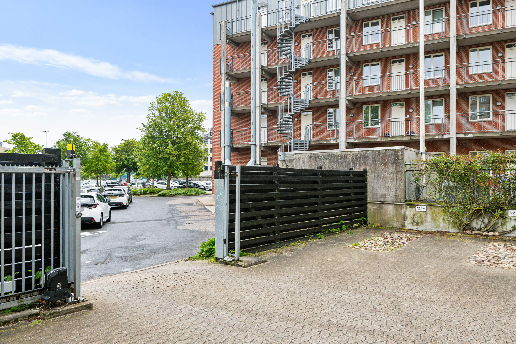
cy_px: 172
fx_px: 387
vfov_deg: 47.9
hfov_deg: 67.4
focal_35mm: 27
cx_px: 258
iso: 800
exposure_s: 1/400
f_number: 10
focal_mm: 27
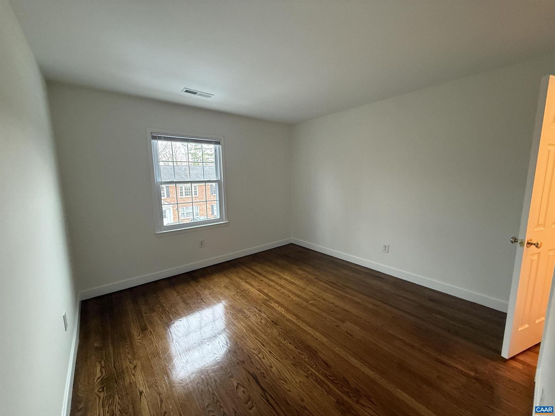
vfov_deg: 85.7
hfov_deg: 102.1
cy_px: 208
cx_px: 278
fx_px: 224
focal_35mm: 14
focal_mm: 2.22
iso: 320
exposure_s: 1/60
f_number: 2.2
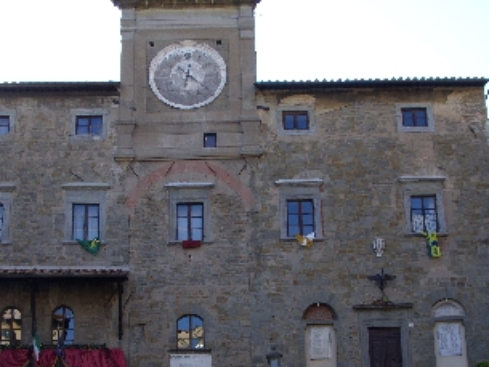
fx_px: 791
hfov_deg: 34.3
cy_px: 255
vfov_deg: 25.9
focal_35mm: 56
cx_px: 245
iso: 50
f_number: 4
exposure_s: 1/218
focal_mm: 7.8
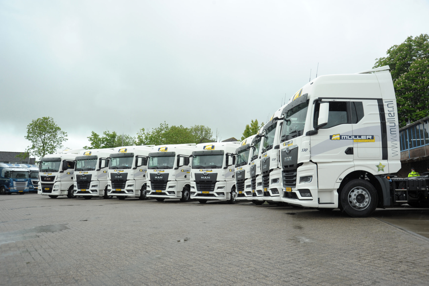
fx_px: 345
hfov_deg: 63.7
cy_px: 143
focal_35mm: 29
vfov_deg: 44.9
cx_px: 214
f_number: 9
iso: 400
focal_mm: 29
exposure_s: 1/320
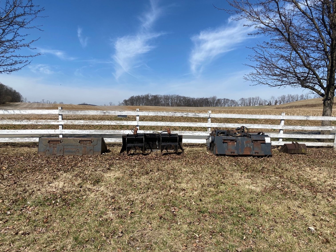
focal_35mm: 26
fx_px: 252
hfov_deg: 67.3
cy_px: 126
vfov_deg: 53.1
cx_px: 168
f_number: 1.8
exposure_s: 1/4115
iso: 32
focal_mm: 4.25
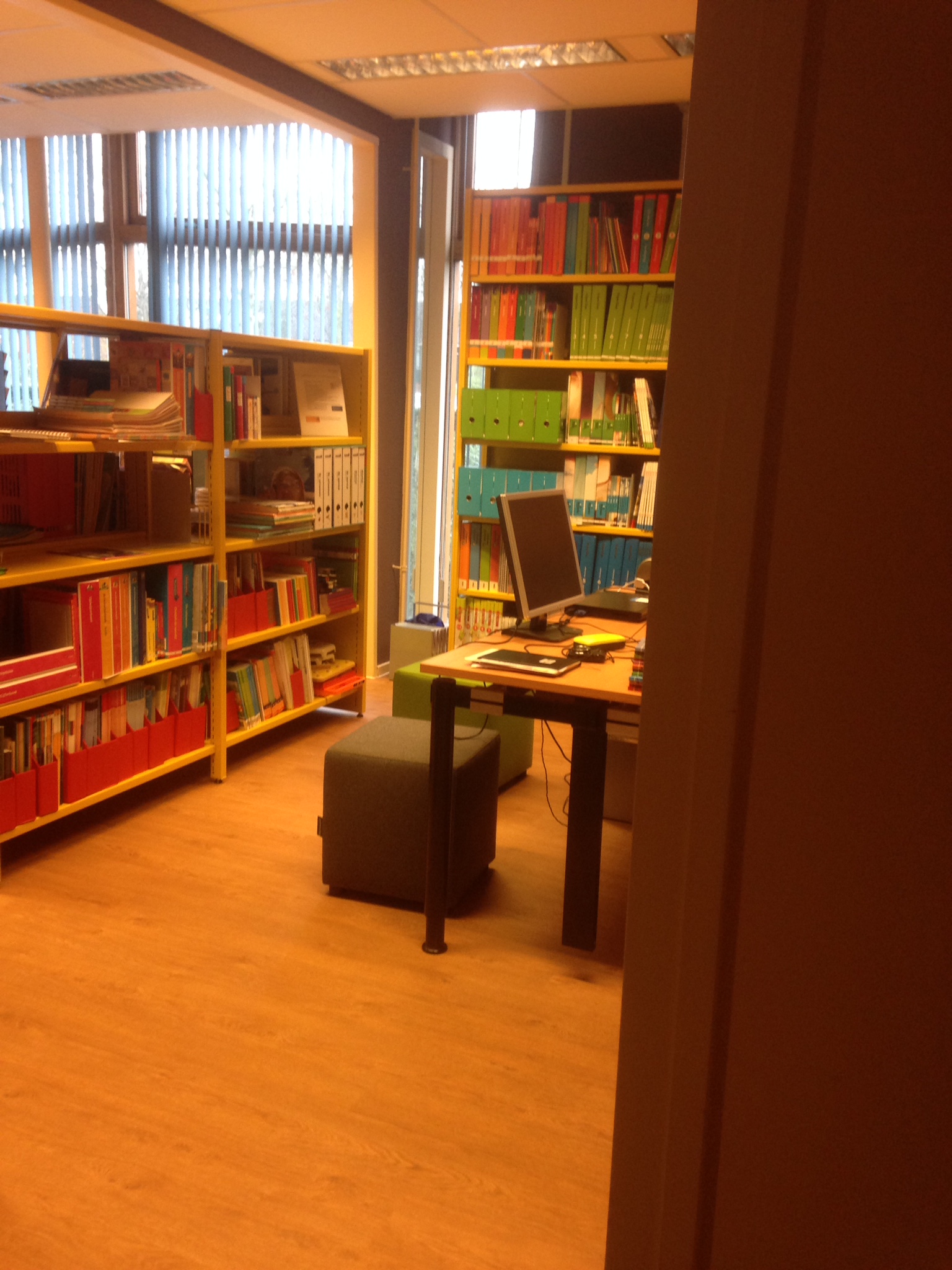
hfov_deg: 42.9
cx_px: 476
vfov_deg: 55.4
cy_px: 635
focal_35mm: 33
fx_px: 1210
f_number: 2.4
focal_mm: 4.12
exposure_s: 1/20
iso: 100
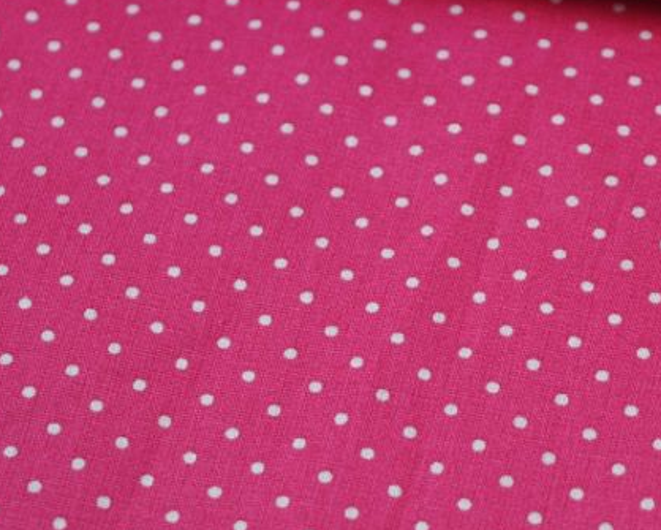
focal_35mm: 148
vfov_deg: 10.5
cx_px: 436
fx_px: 2895
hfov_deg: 13.0
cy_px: 298
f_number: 5.6
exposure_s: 1/80
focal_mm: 55
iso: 400
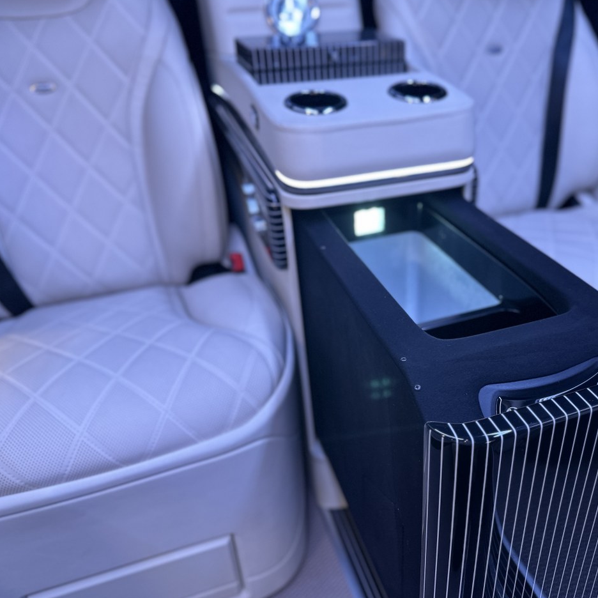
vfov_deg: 55.6
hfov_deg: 55.0
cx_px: 372
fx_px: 567
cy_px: 298
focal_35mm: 29
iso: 160
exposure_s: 1/50
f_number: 1.78
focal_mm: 6.86
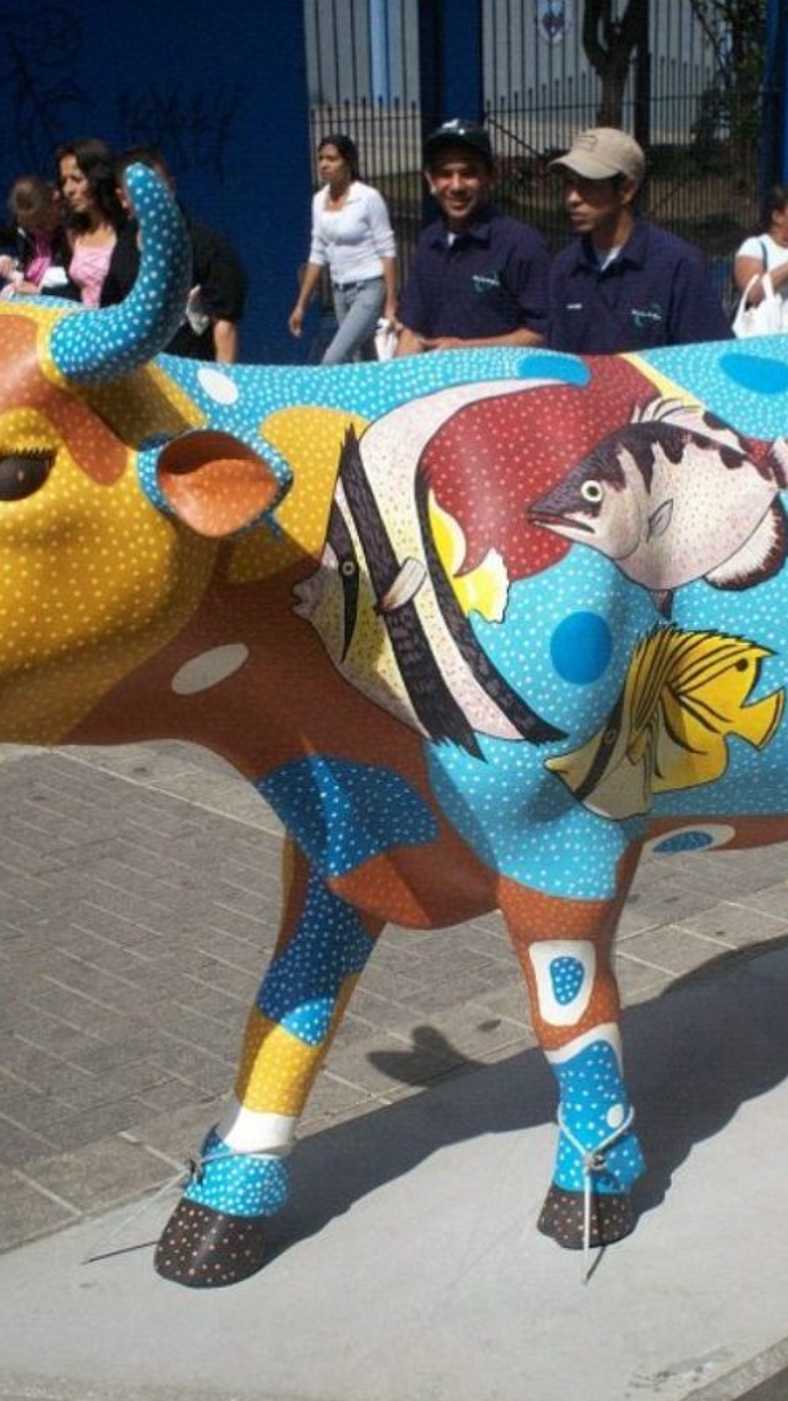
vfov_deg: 39.2
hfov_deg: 22.6
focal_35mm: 53
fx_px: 1968
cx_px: 511
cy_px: 701
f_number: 4.5
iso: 100
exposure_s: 1/829
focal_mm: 6
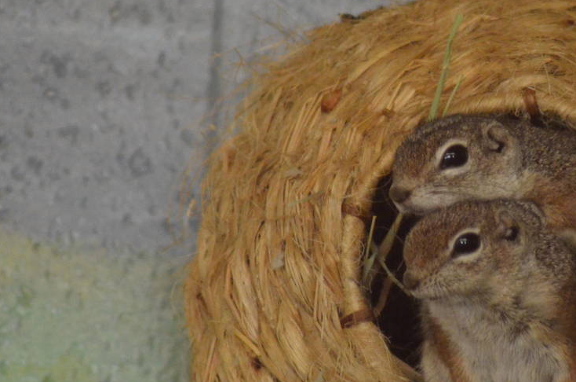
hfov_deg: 3.2
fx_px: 10441
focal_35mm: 654
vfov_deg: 2.1
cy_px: 255
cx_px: 503
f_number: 4.8
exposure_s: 1/250
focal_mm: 200
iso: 3200
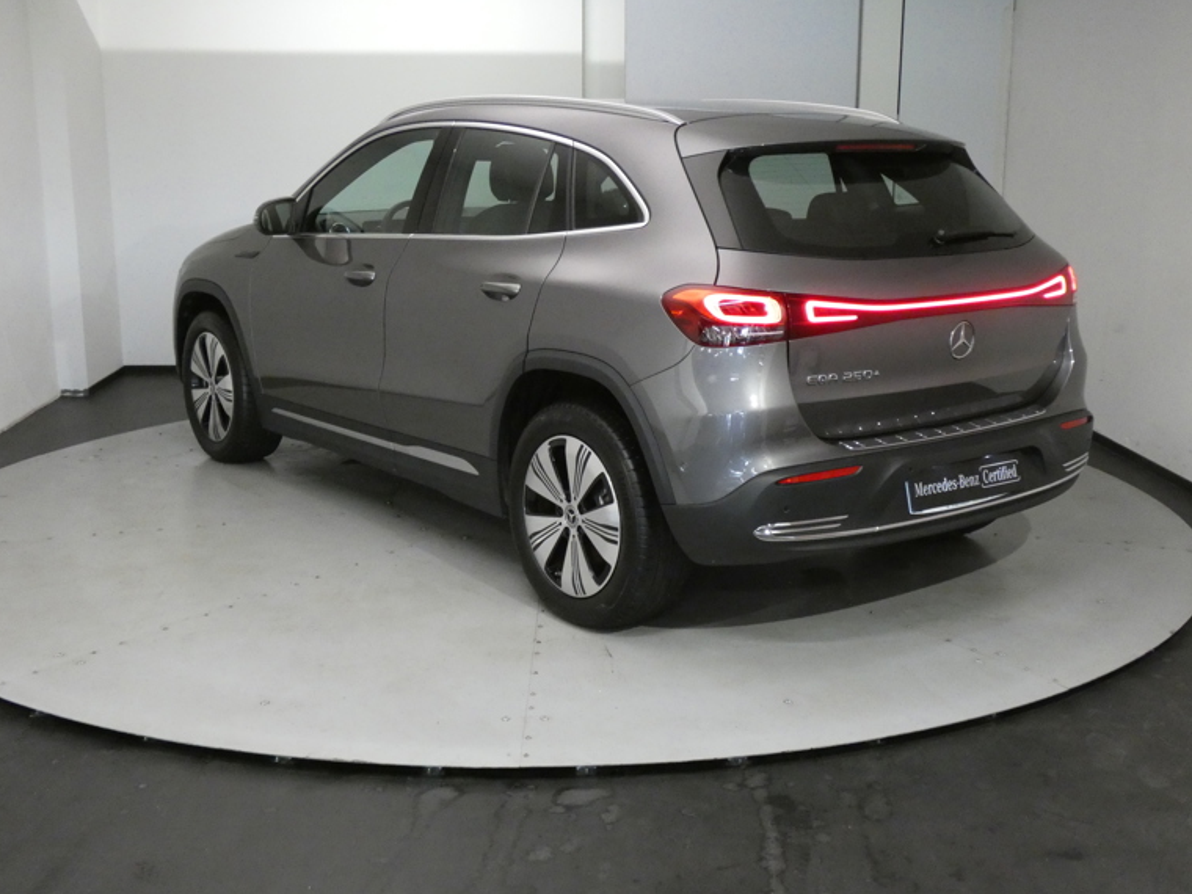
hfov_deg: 46.8
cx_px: 598
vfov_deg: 36.0
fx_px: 1377
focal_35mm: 40
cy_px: 452
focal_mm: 6.8
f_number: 3.5
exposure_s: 1/80
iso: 1000
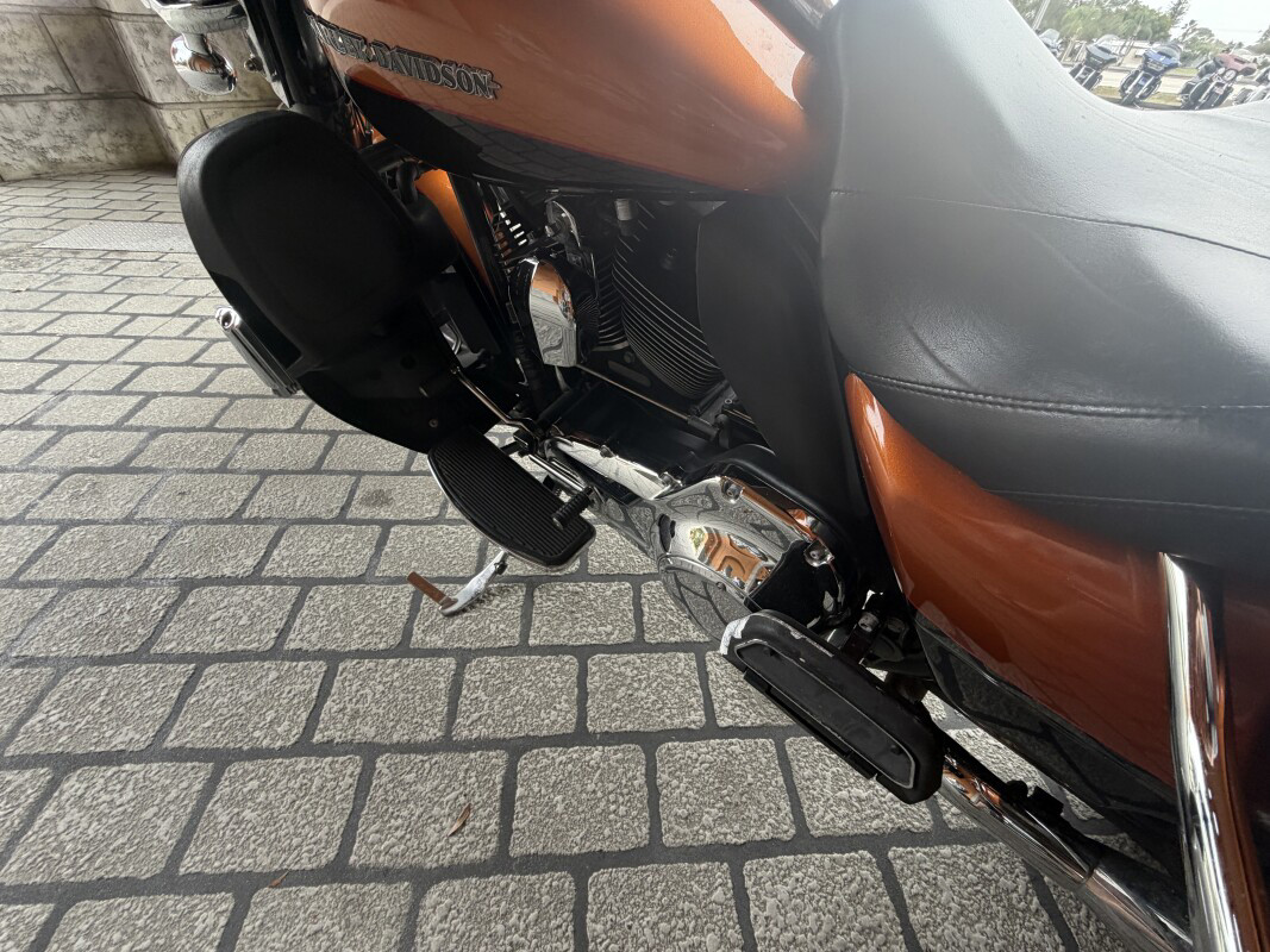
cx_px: 635
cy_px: 476
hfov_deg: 102.1
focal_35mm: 14
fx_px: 514
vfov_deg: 85.7
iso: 125
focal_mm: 2.22
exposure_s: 1/121
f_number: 2.2
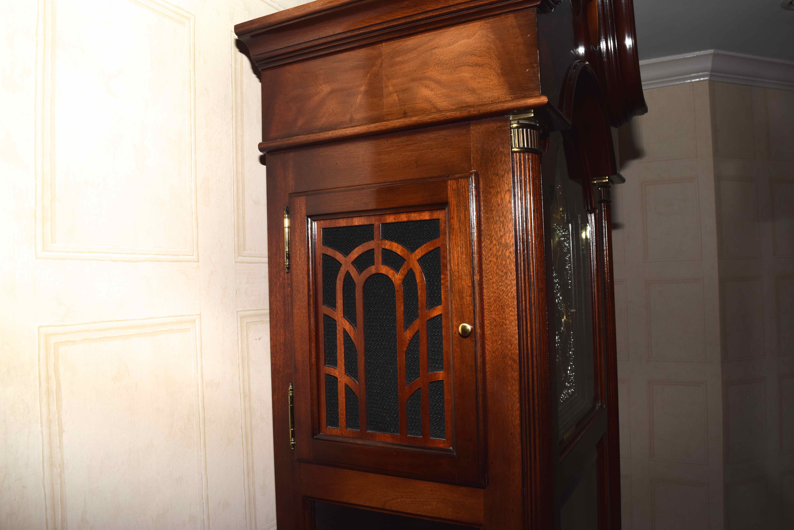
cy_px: 265
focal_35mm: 27
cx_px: 397
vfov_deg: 47.9
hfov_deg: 67.4
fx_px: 595
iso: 100
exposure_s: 1/200
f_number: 8
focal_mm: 18
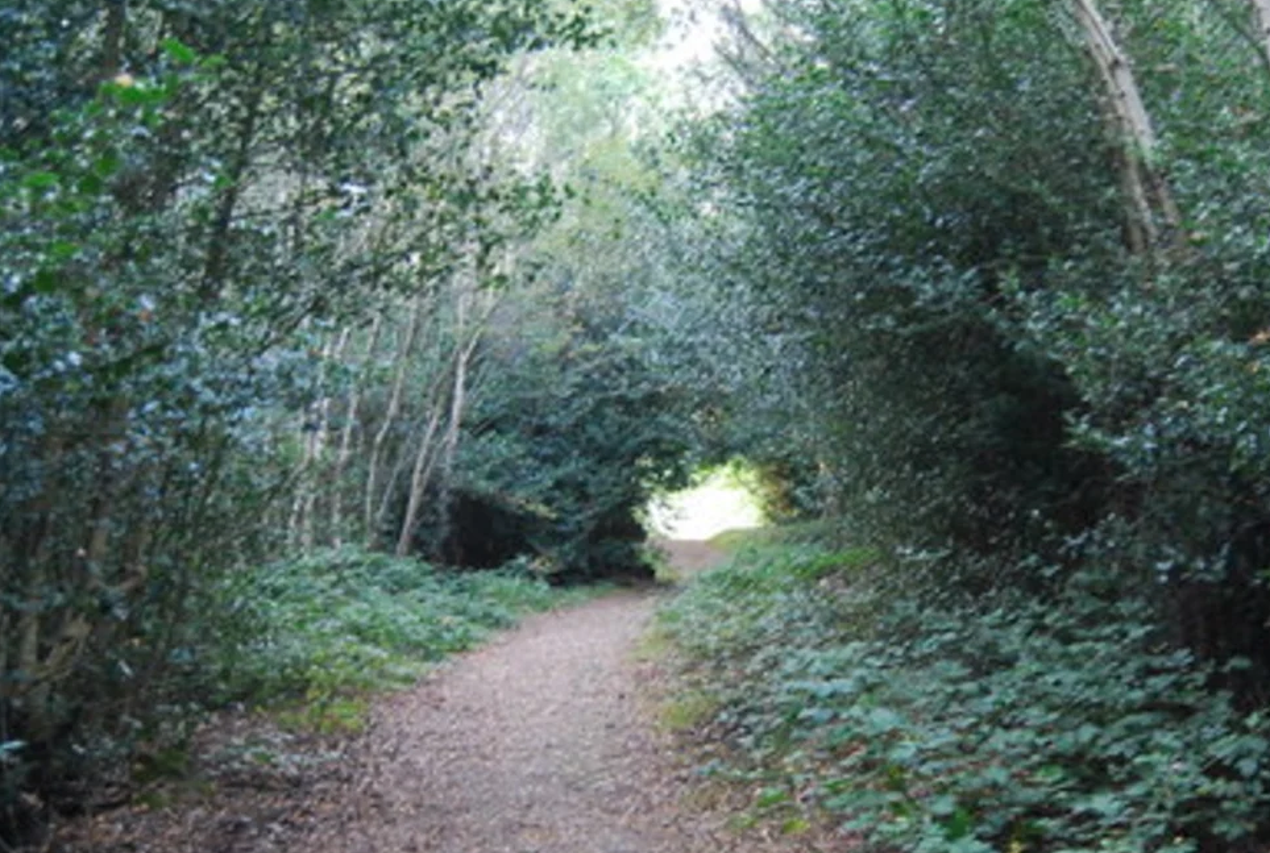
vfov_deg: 24.7
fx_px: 1945
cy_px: 507
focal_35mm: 55
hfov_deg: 36.1
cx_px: 678
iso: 800
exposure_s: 1/15
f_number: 3.8
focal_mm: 22
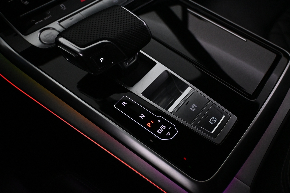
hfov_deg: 58.3
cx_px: 145
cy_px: 96
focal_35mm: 32
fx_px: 260
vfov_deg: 40.8
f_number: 4
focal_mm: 21.5
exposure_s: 1/320
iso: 4000
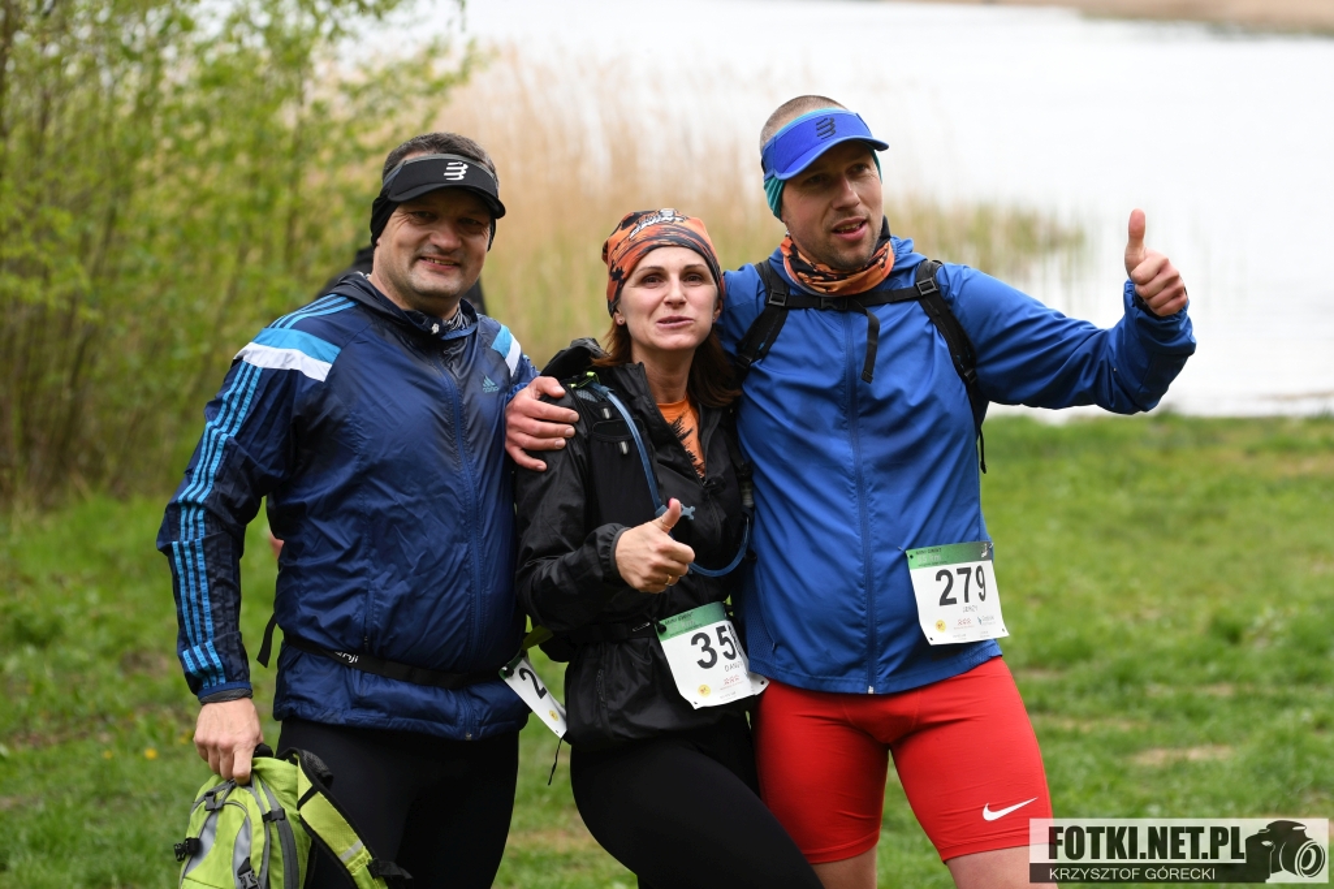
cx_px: 667
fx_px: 3890
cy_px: 444
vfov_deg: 13.0
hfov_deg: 19.5
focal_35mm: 105
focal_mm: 70
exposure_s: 1/640
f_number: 2.8
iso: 200
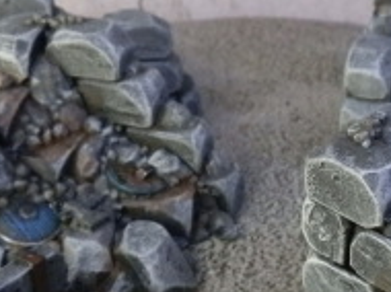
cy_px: 132
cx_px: 274
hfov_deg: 24.6
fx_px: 891
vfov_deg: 18.6
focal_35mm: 79
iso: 400
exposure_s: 1/125
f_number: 3.1
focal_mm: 5
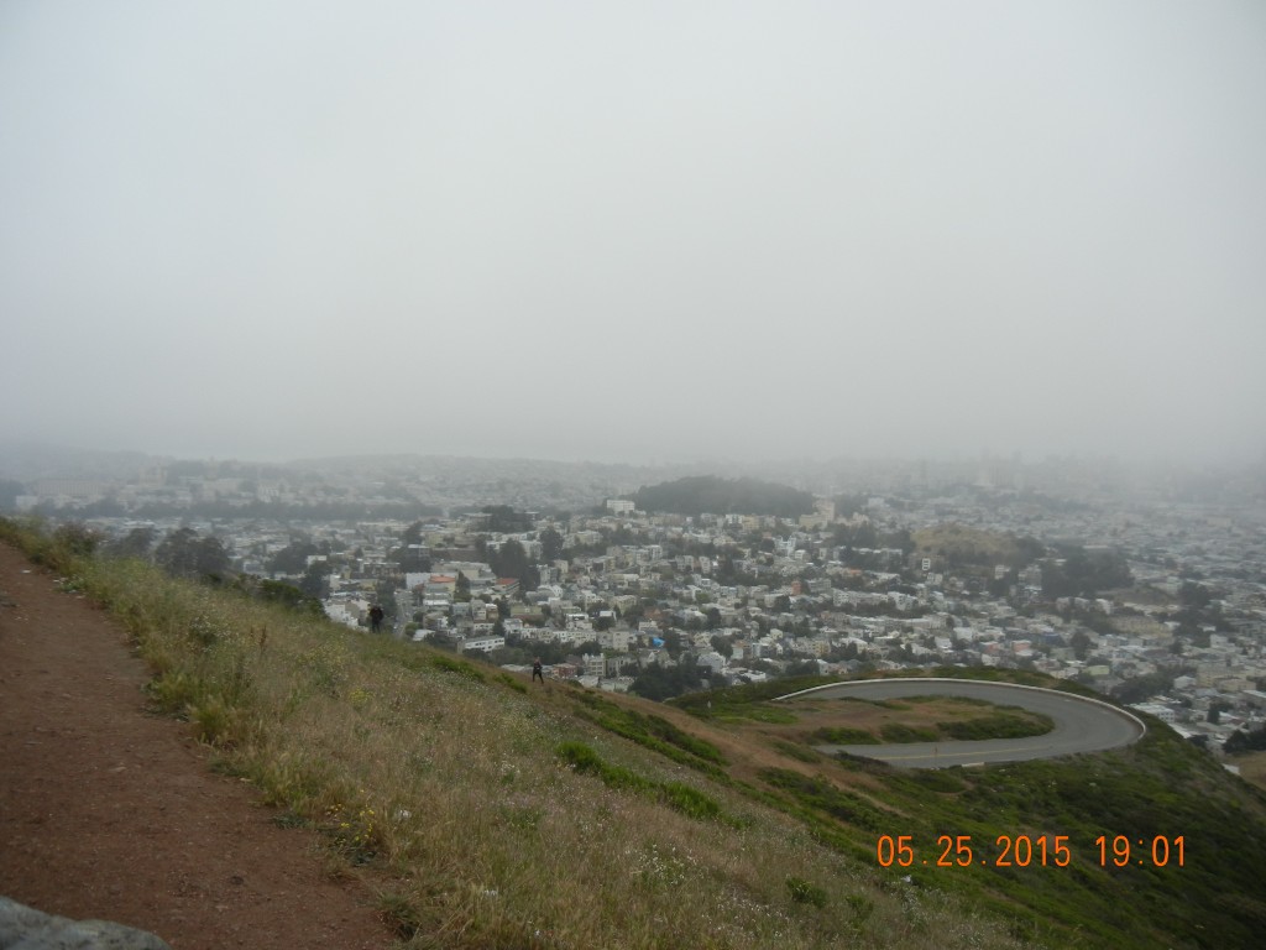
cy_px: 475
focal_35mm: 30
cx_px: 633
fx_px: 1097
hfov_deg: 60.0
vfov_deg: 46.8
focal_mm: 5.4
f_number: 7
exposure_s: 1/264
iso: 160
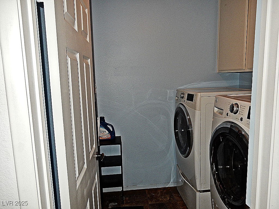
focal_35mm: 25
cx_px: 140
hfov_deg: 69.4
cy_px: 104
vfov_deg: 54.9
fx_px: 201
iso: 200
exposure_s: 1/30
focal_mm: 4.5
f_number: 3.7
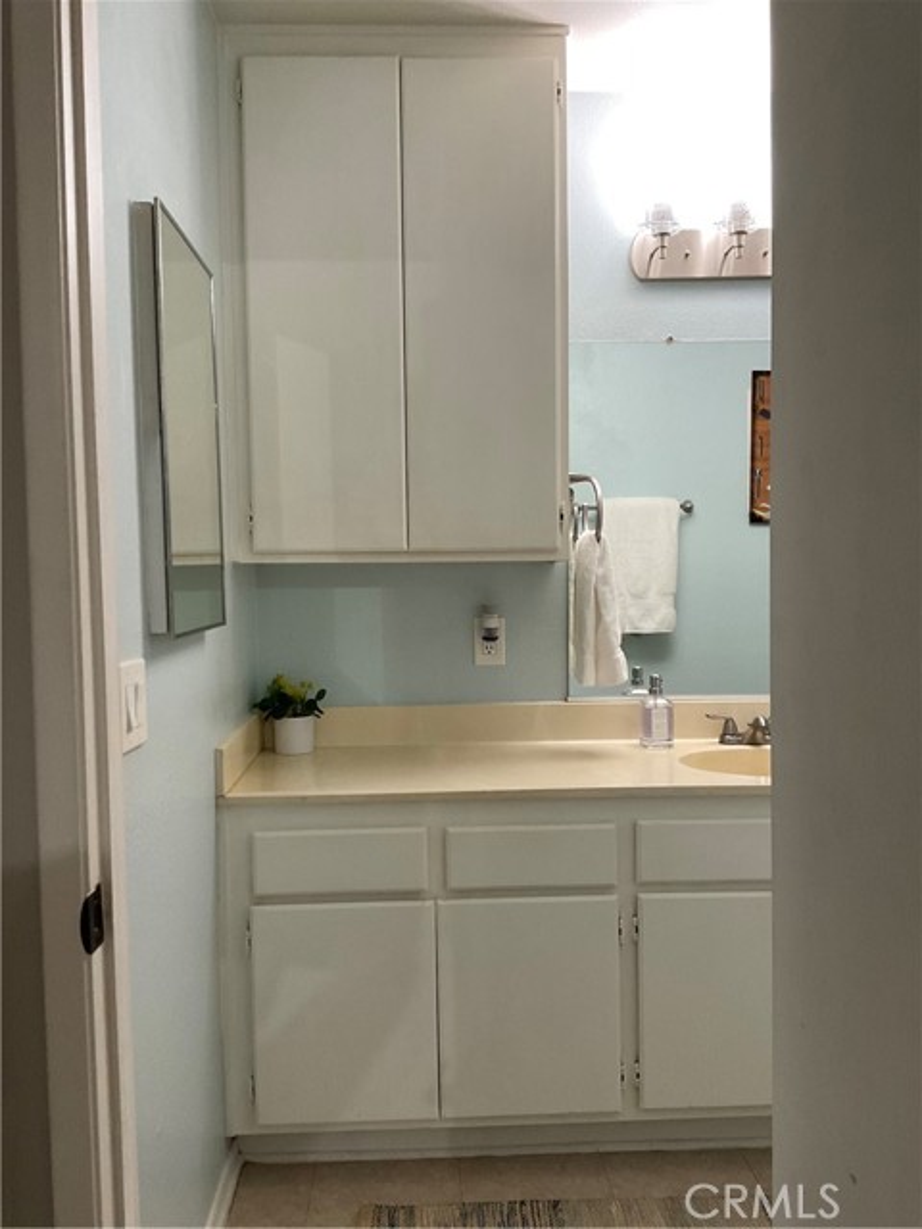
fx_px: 1030
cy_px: 614
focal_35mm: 29
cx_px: 461
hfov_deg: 48.2
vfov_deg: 61.7
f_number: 1.8
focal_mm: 3
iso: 125
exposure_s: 1/60
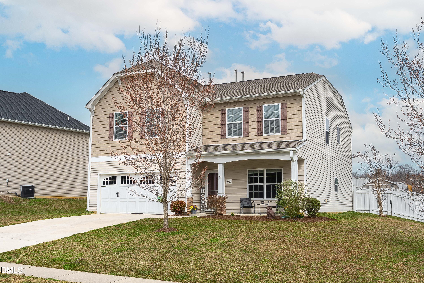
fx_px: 412
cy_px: 142
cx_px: 212
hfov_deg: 54.4
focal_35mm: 35
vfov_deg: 37.9
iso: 100
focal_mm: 35
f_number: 7.1
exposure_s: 1/125
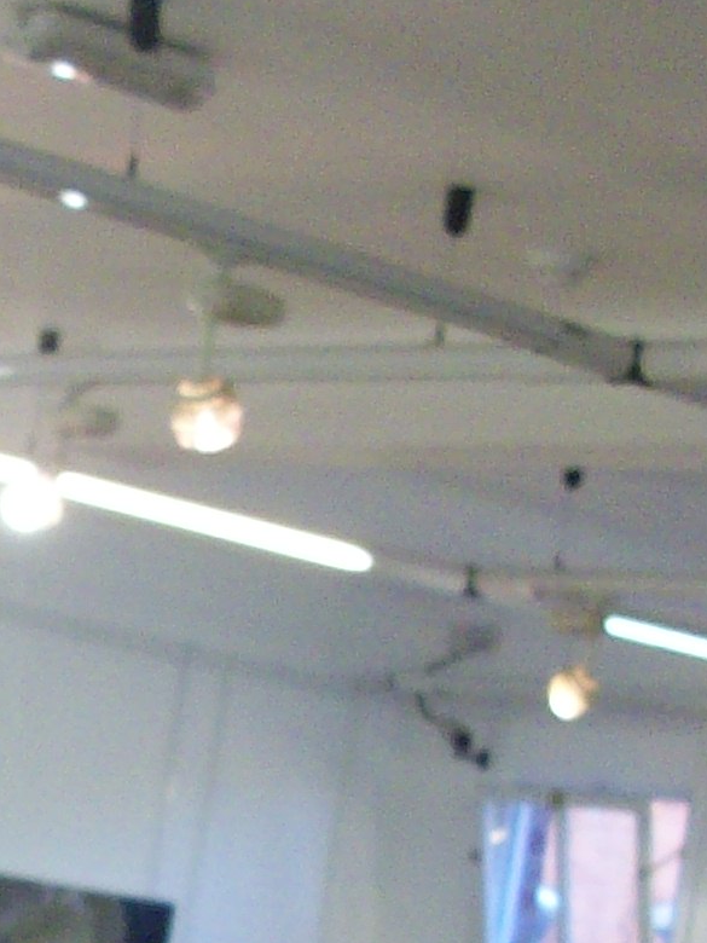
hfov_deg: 10.2
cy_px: 1158
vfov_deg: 13.4
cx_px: -178
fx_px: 3894
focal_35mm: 143
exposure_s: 1/31
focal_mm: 5.7
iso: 160
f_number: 2.8
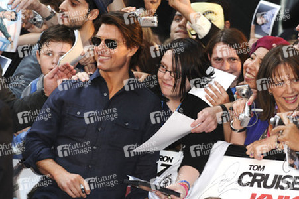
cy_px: 100
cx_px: 150
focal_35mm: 300
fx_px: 2490
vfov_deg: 4.6
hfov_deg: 6.9
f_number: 5
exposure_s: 1/160
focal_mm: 200
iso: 320
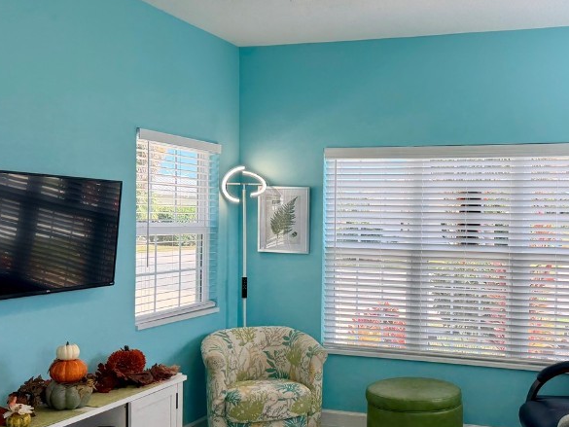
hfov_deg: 44.0
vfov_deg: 34.3
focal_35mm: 42
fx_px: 691
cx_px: 391
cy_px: 233
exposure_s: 1/722
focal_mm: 6.76
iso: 100
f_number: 1.78
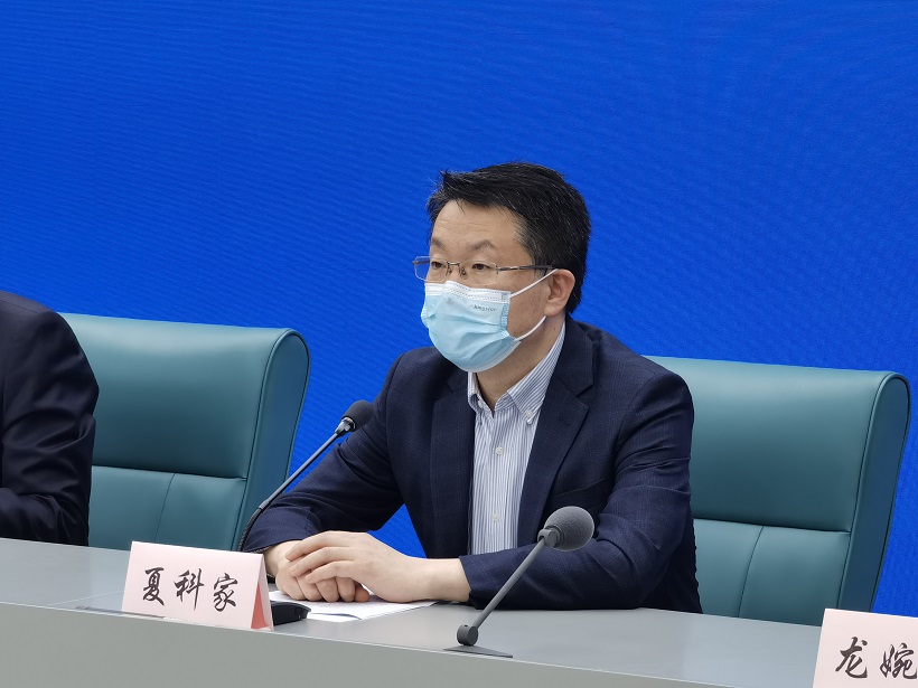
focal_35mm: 143
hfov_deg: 13.8
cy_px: 344
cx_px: 459
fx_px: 3792
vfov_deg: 10.4
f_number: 3.4
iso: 160
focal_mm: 14.45
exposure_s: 1/50
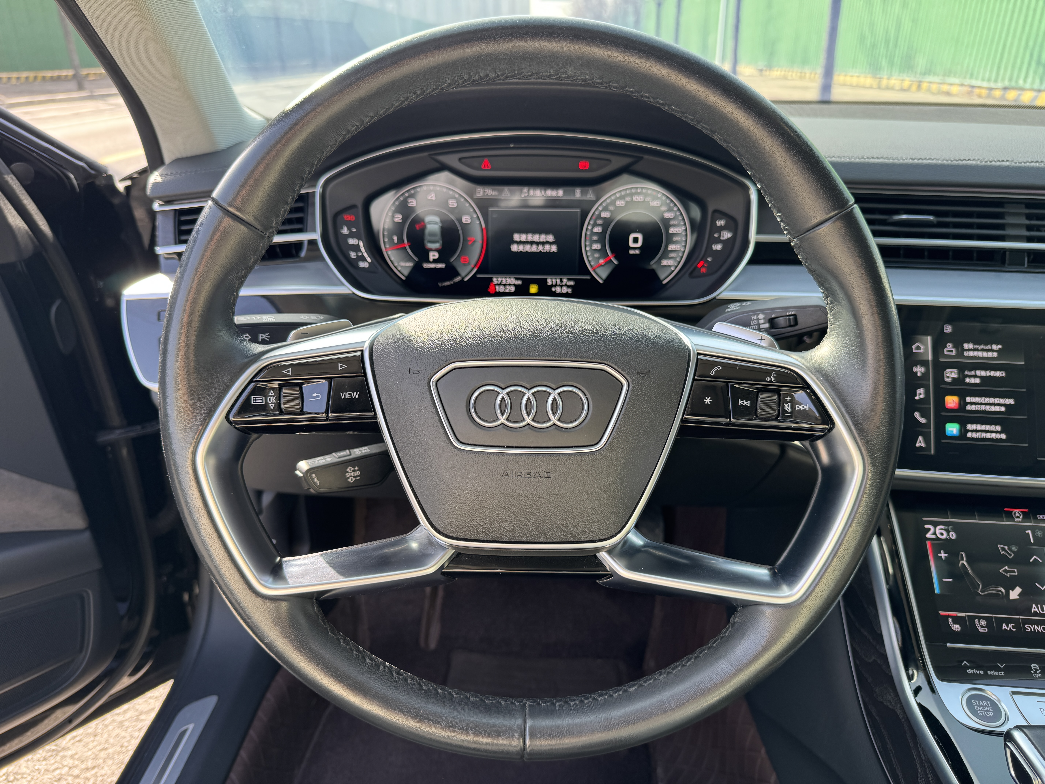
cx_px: 522
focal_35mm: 24
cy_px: 392
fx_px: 725
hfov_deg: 71.6
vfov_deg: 56.8
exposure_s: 1/166
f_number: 1.78
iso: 64
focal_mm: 6.76
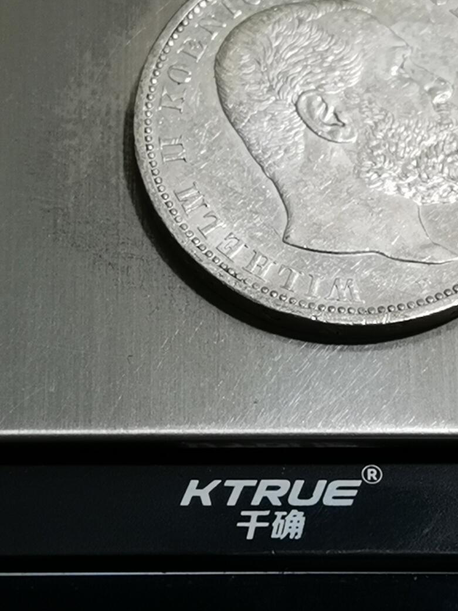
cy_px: 337
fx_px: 2134
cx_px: 330
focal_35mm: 121
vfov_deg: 16.3
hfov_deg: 12.2
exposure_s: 1/100
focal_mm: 6.67
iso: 64
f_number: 1.9
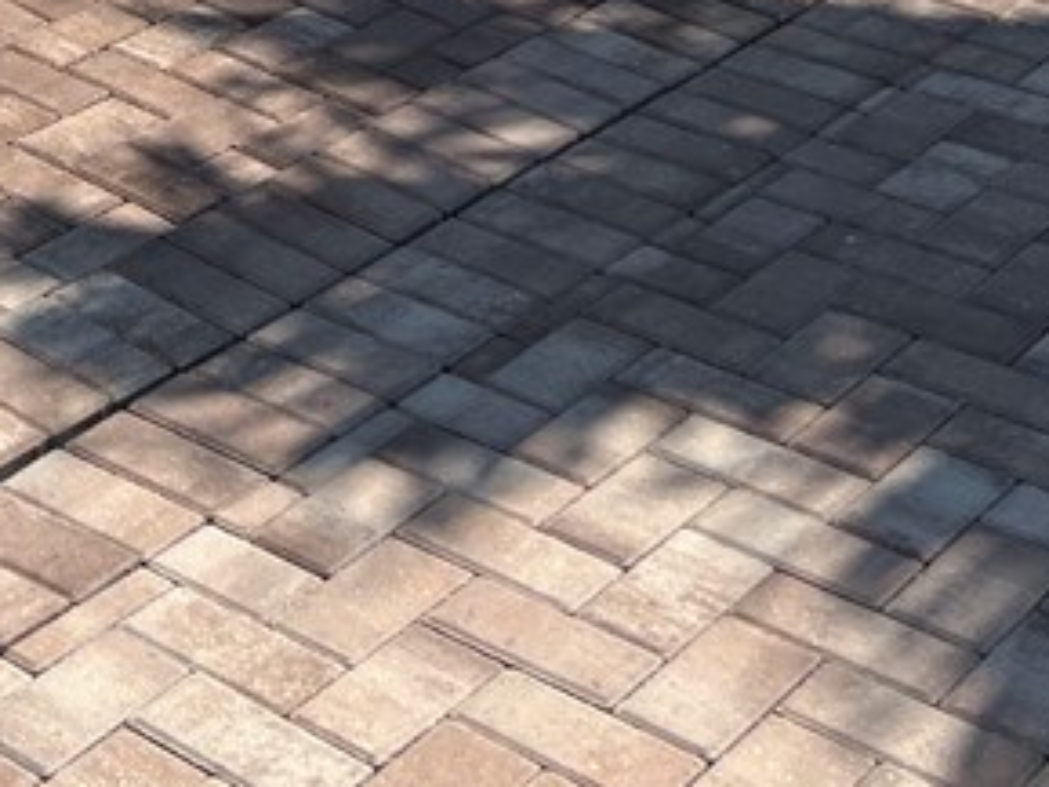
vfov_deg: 14.5
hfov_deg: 20.2
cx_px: -149
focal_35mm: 92
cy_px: -548
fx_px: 2789
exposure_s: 1/6579
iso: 50
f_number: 1.5
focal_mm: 5.7
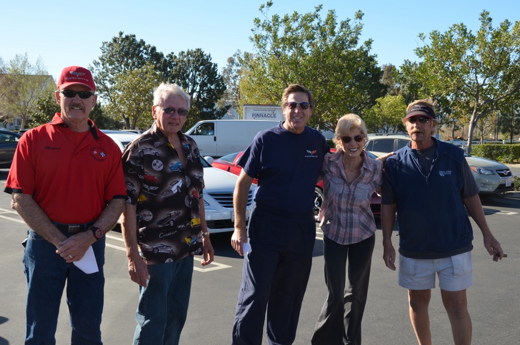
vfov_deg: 31.7
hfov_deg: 46.5
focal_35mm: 42
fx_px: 605
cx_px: 260
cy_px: 172
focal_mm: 28
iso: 180
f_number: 8
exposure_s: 1/250
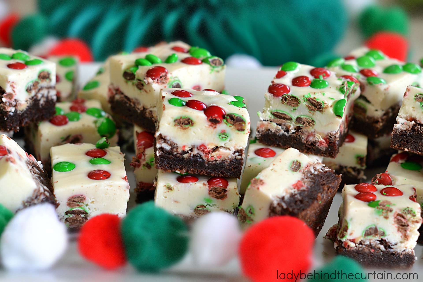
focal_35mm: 75
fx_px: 881
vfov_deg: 18.2
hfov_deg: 27.0
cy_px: 141
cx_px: 212
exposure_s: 1/10
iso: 100
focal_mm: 50
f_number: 4.5
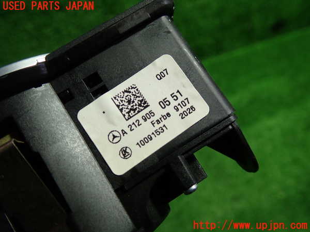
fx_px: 269
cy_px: 116
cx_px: 155
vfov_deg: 46.8
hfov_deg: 60.0
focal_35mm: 30
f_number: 2.3
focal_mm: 5.4
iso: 200
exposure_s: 1/50
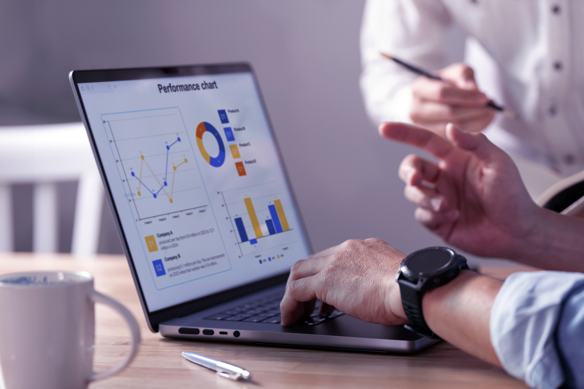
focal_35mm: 99
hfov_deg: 20.6
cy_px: 194
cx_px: 292
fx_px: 1606
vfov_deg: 13.8
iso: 320
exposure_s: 1/15
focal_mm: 99
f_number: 2.8
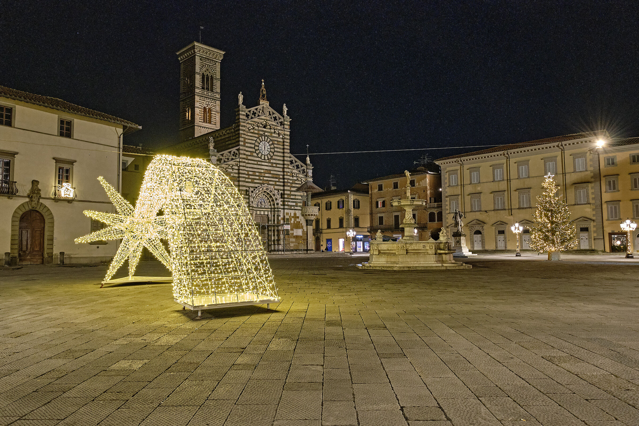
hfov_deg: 71.5
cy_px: 213
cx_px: 320
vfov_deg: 51.3
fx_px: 444
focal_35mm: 25
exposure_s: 1/6
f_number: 7.1
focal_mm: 16.6
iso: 1600
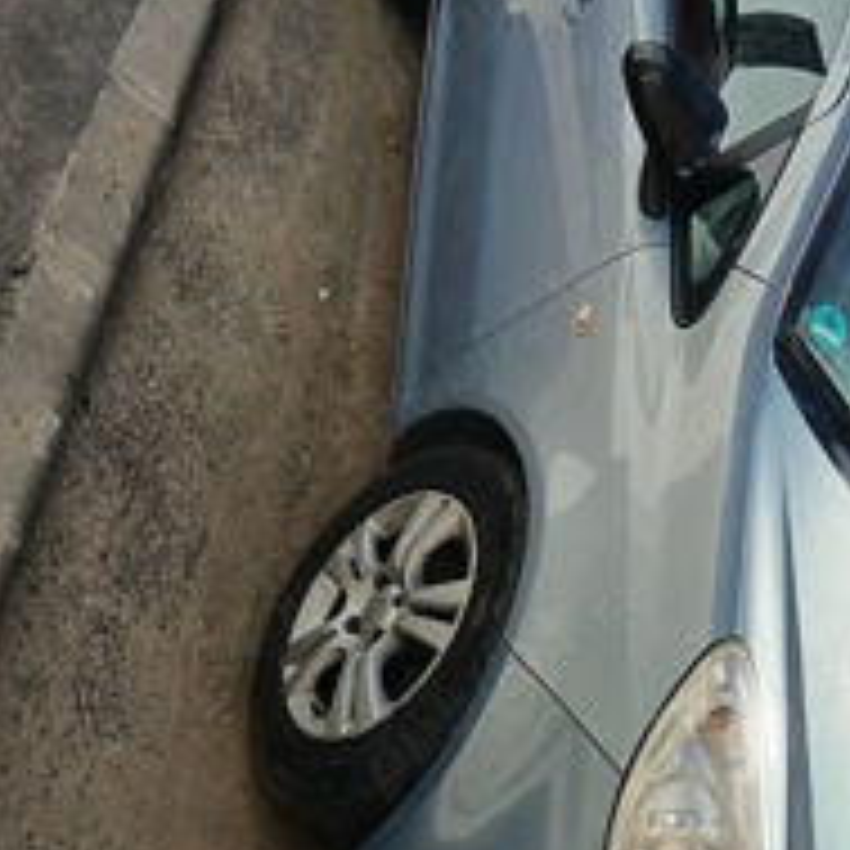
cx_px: 666
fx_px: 1250
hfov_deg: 36.4
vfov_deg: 37.5
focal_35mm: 45
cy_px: 409
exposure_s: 1/312
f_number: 1.75
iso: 100
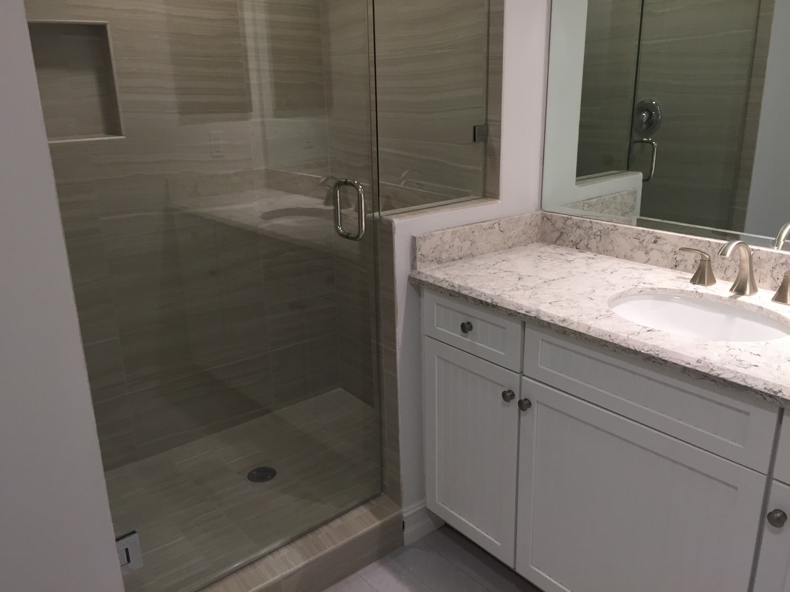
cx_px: 395
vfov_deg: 48.2
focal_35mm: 29
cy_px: 296
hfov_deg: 61.7
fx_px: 662
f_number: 2.2
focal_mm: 4.15
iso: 32
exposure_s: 1/40
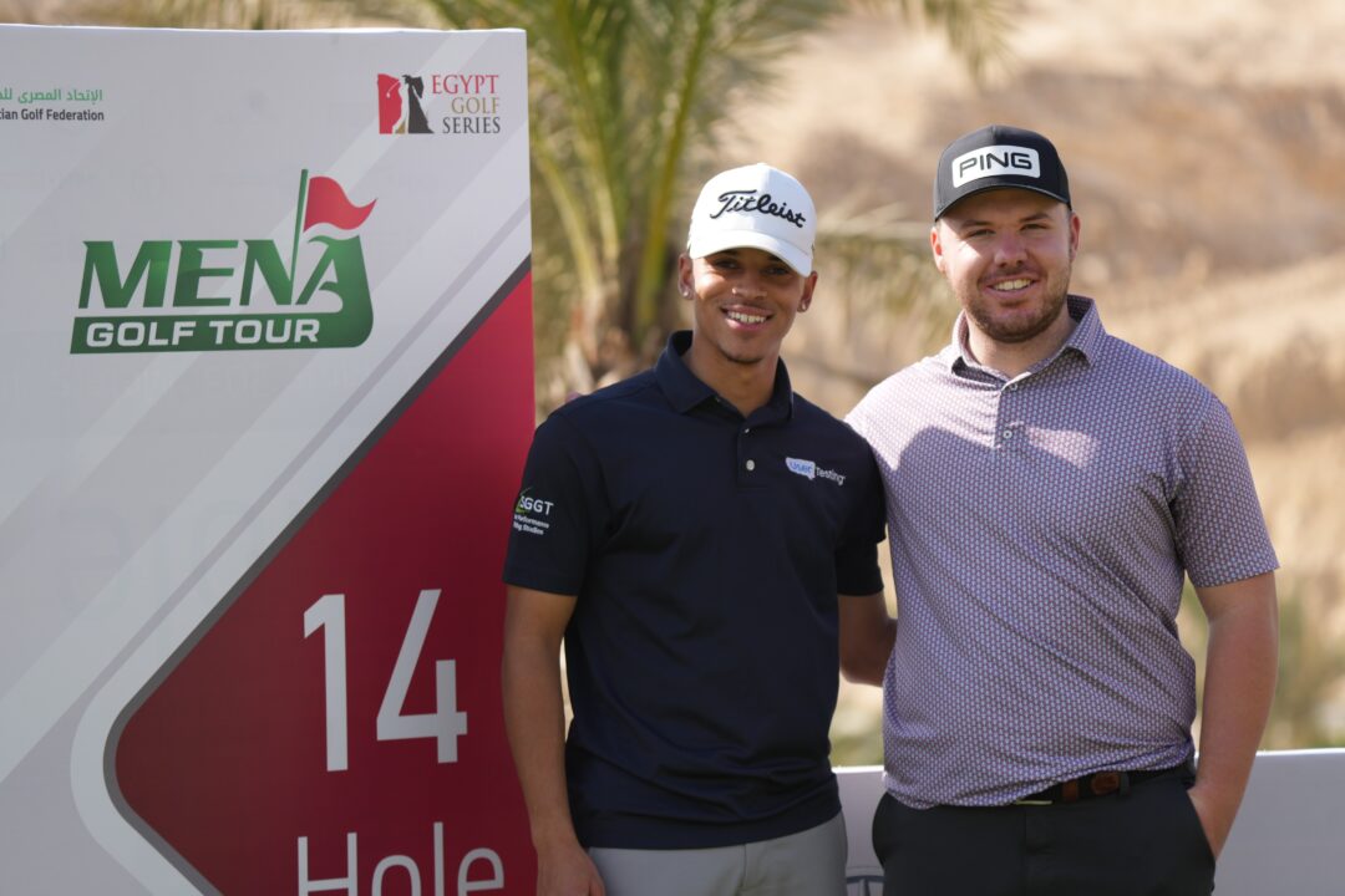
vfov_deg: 5.8
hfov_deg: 8.7
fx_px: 8817
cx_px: 672
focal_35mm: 236
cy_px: 448
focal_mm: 236
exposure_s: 1/250
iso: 100
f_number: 5.6
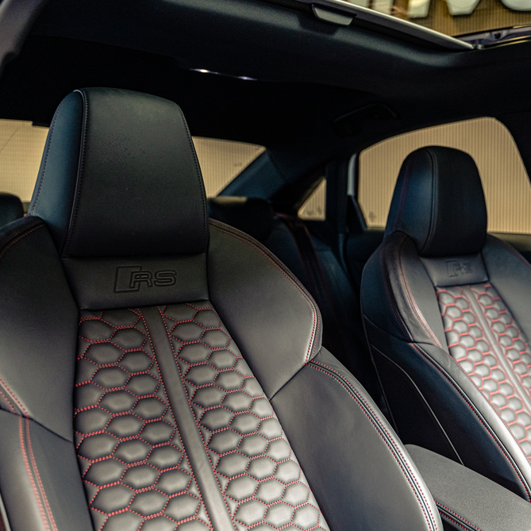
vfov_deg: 42.2
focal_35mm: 40
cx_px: 354
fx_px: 688
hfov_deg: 41.7
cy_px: 266
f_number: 2.8
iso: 1600
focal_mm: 30.5
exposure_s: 1/125
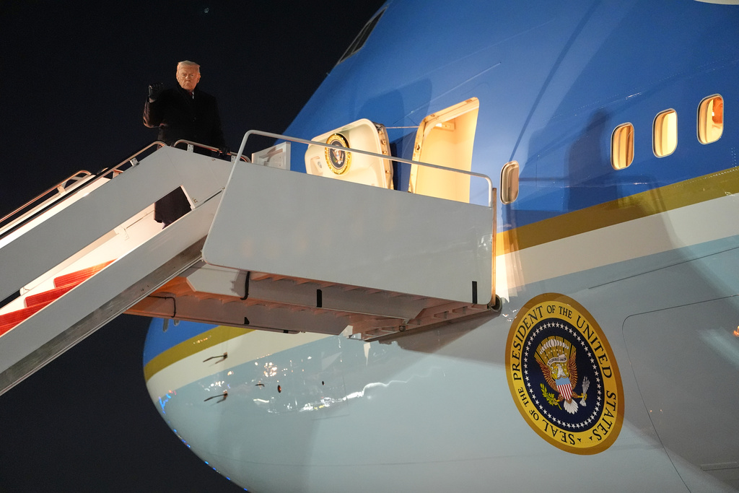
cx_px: 370
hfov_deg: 21.2
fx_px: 1971
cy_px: 246
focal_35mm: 96
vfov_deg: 14.3
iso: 8000
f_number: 2
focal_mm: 96
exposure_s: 1/60
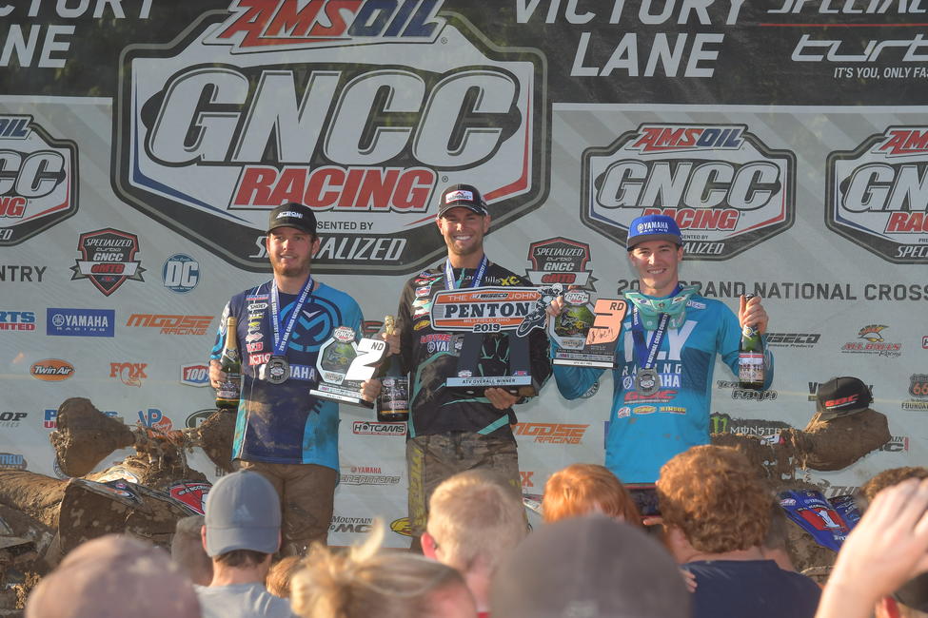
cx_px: 464
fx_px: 2706
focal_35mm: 105
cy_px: 309
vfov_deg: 13.0
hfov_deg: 19.5
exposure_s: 1/800
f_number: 5.6
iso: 400
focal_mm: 70
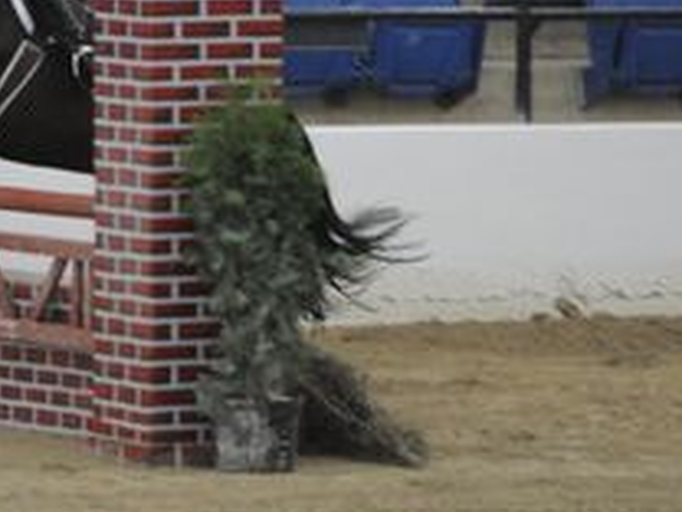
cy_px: 53
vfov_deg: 2.5
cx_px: 36
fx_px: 11664
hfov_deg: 3.3
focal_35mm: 592
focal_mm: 200
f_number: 2.8
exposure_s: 1/400
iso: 6400
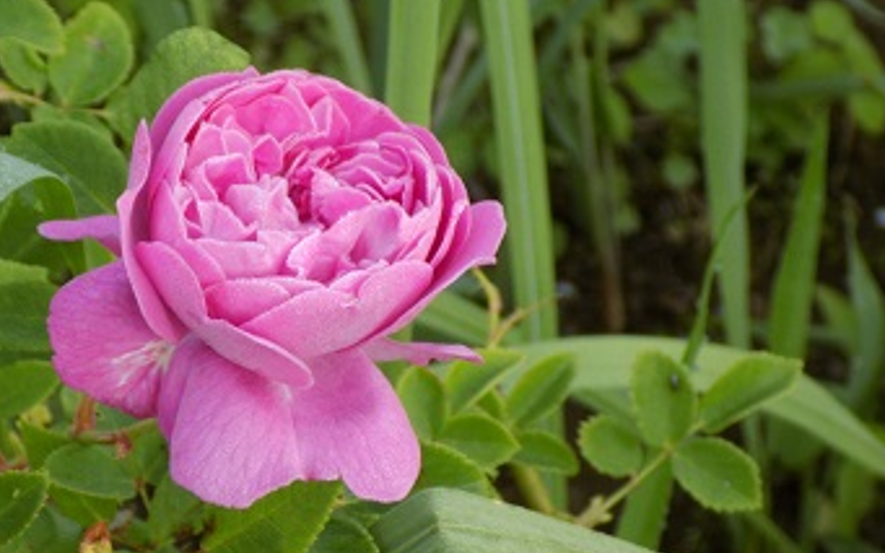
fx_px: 4751
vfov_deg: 6.7
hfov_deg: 10.6
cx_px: 283
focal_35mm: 197
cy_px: 241
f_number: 5
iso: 80
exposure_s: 1/40
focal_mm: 23.4
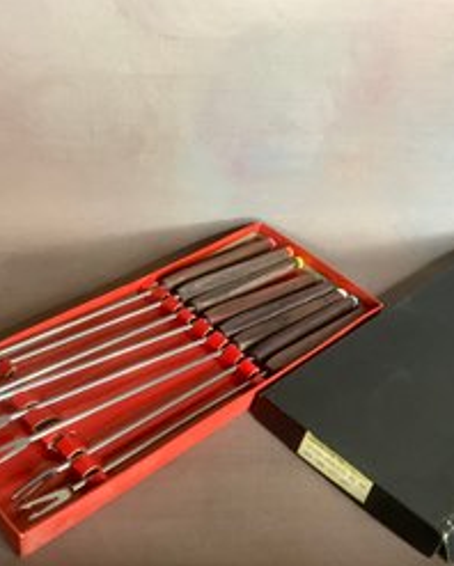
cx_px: 203
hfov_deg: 35.7
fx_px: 705
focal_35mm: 42
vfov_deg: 43.8
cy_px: 274
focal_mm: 3.3
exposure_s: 1/60
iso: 250
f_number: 2.4
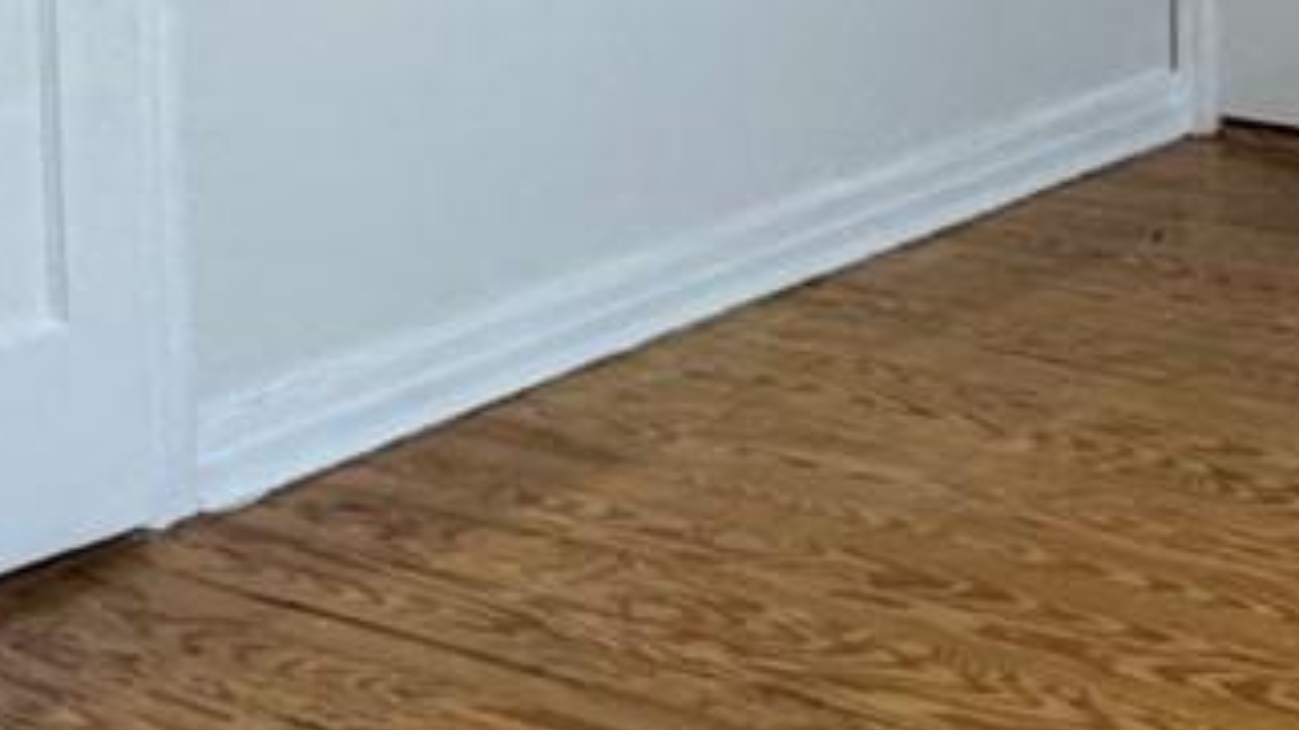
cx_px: 1166
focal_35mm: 97
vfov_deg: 11.9
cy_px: -387
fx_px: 3341
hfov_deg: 21.5
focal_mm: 2.22
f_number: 2.2
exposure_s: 1/60
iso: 400
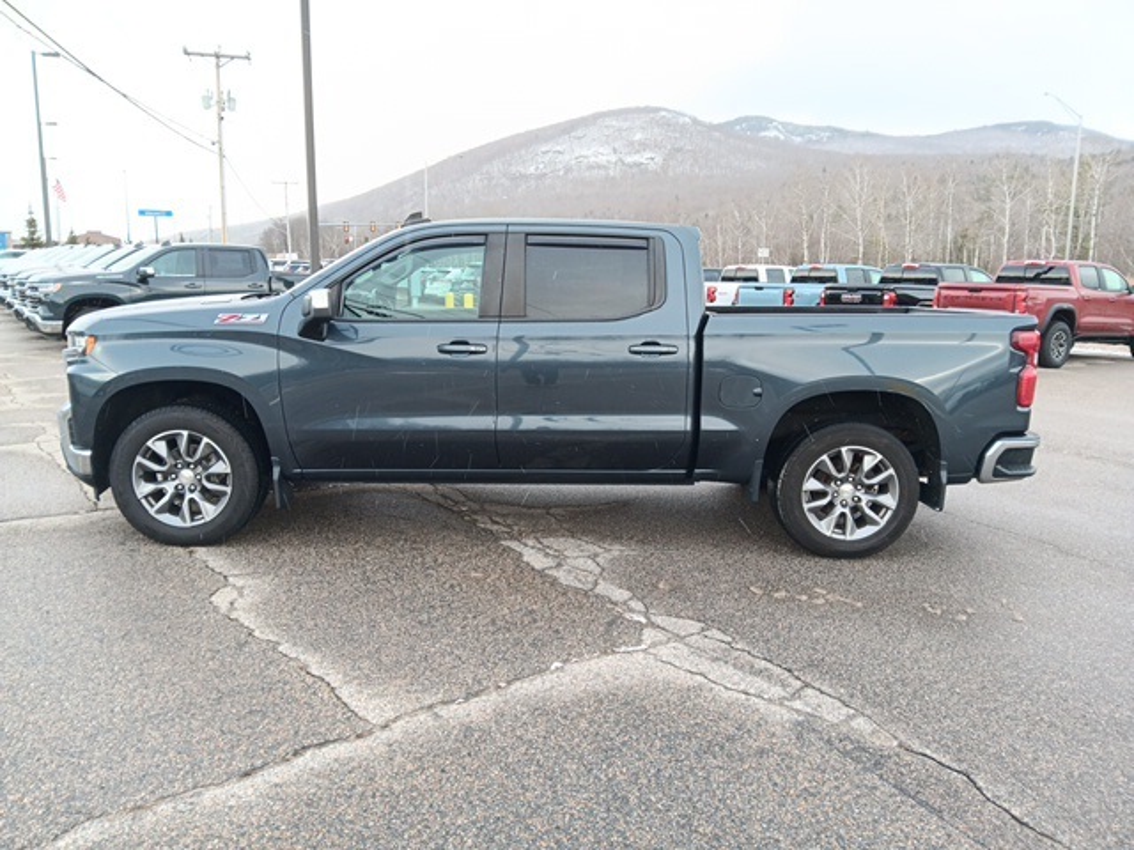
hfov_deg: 67.3
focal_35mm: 26
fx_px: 852
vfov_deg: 53.1
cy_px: 425
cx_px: 567
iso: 135
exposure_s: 1/40
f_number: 1.8
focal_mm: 3.98
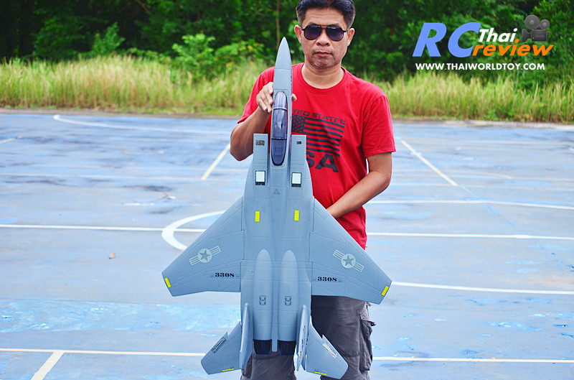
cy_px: 190
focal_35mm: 82
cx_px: 287
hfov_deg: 24.7
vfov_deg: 16.5
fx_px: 1312
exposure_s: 1/50
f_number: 5
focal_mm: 55
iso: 100
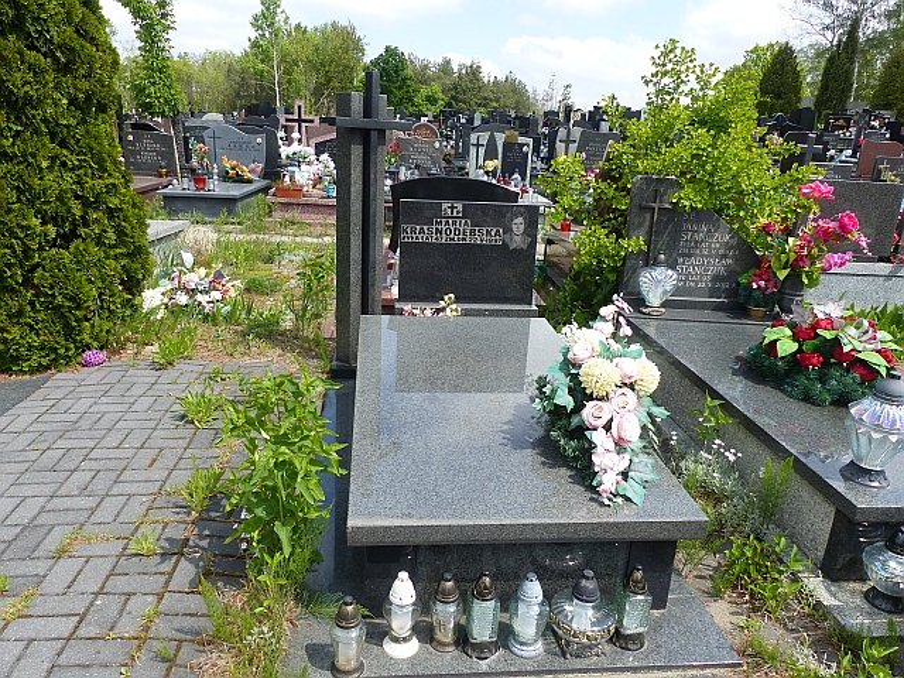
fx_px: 653
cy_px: 339
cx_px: 452
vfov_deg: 54.9
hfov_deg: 69.4
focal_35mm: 25
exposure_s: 1/500
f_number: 4
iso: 100
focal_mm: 4.5
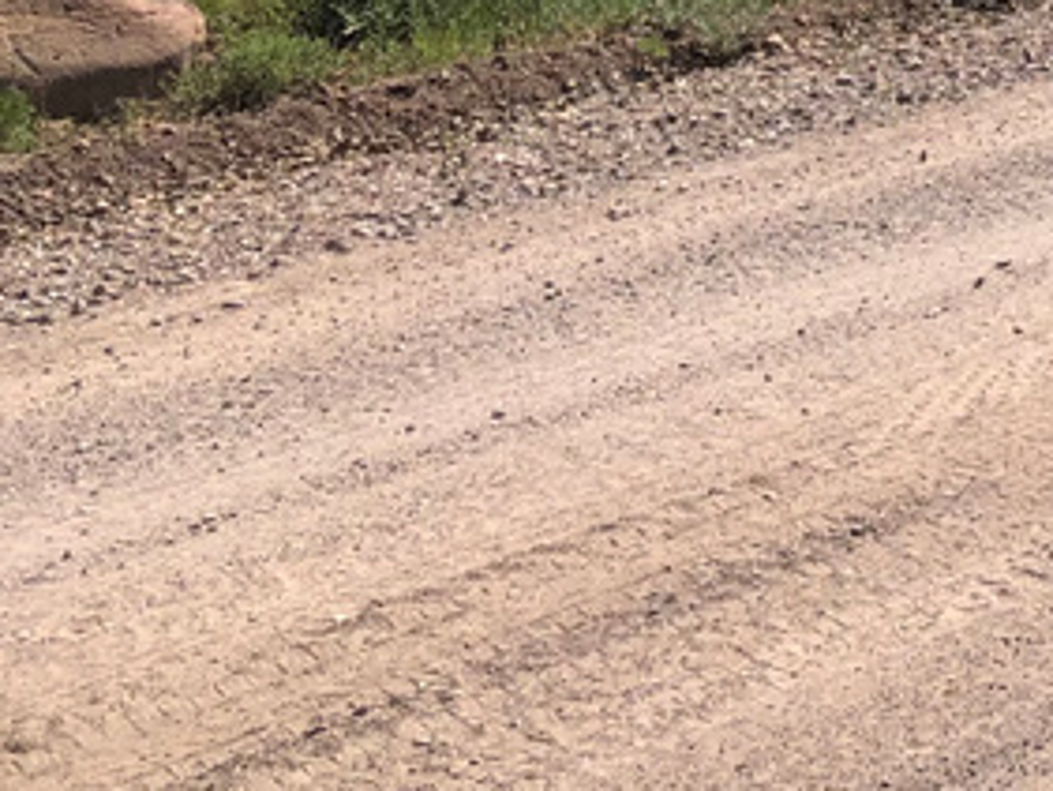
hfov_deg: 16.7
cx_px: 1776
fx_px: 3104
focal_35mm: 102
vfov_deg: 13.6
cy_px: -427
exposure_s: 1/3247
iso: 20
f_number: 1.8
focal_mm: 3.99
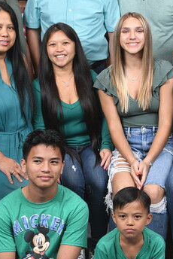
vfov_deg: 23.3
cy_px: 106
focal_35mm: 87
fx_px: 626
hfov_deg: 15.7
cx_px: 105
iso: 640
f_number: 6.3
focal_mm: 26
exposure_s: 1/125
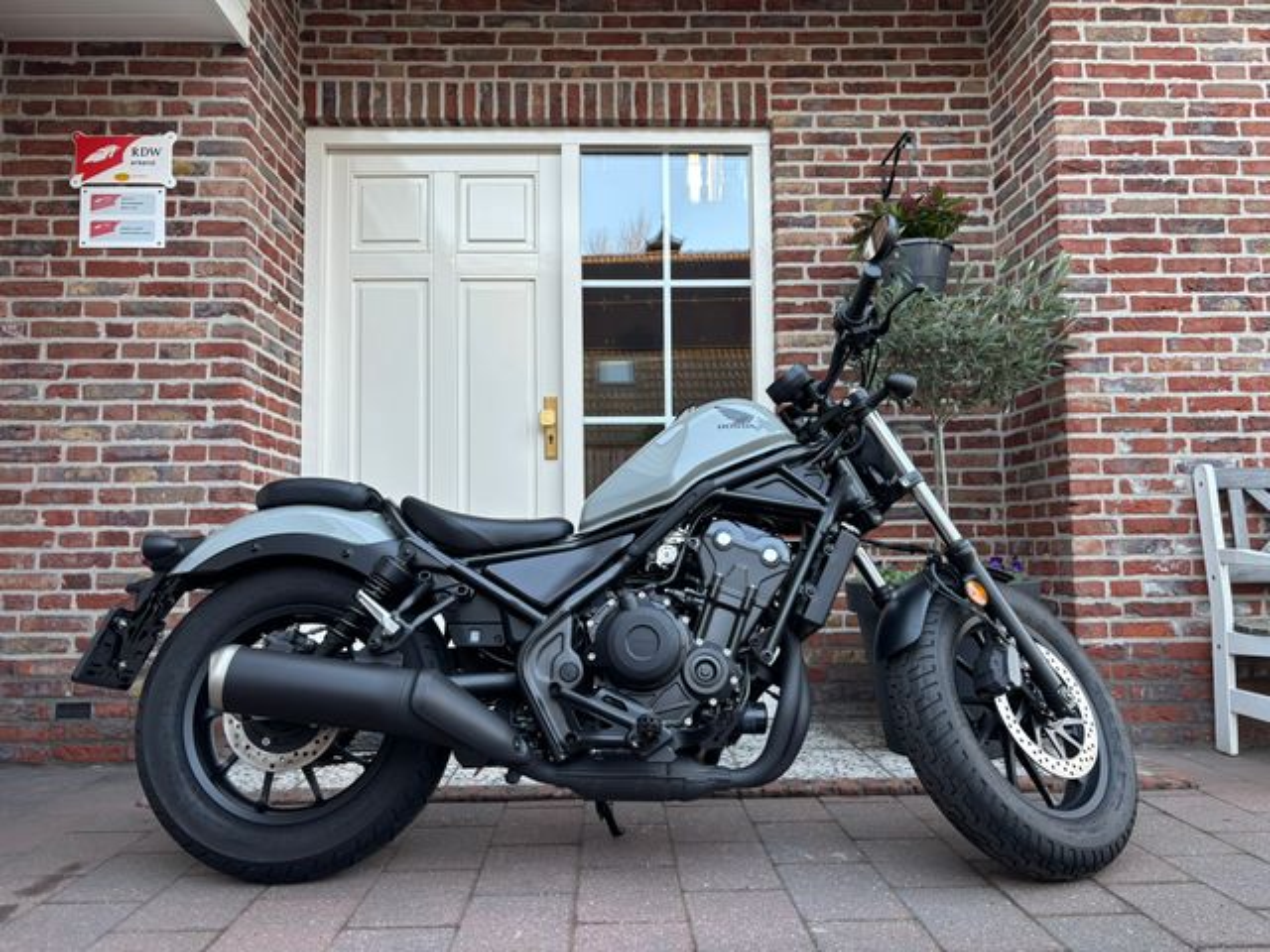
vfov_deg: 53.1
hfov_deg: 67.3
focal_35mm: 26
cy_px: 476
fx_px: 954
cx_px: 635
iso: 100
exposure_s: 1/121
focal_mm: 5.96
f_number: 1.6
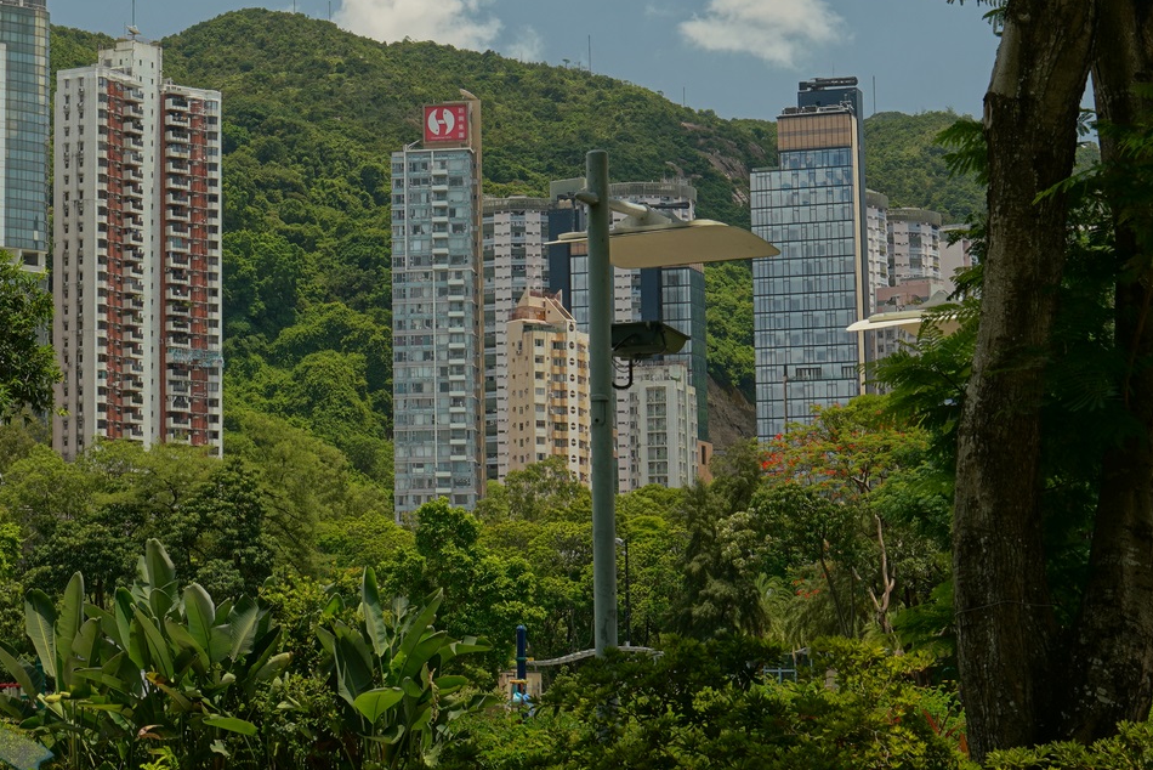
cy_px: 257
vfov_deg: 13.7
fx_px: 3204
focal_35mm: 100
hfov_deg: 20.1
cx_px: 152
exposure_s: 1/125
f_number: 8
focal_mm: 38
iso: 100
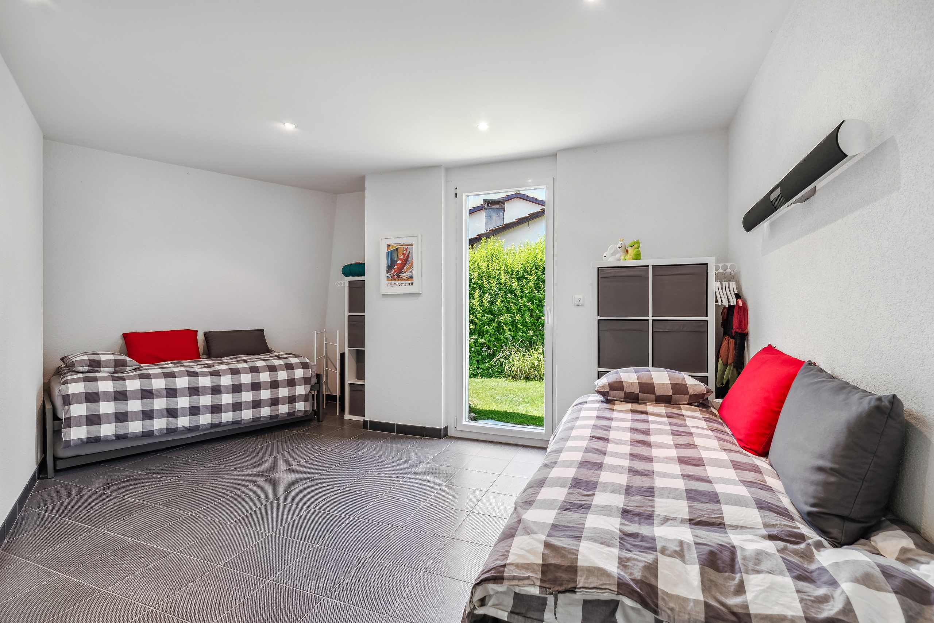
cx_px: 467
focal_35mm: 15
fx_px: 389
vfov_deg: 77.3
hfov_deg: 100.4
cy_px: 312
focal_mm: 15
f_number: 9.5
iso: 100
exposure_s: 1/8
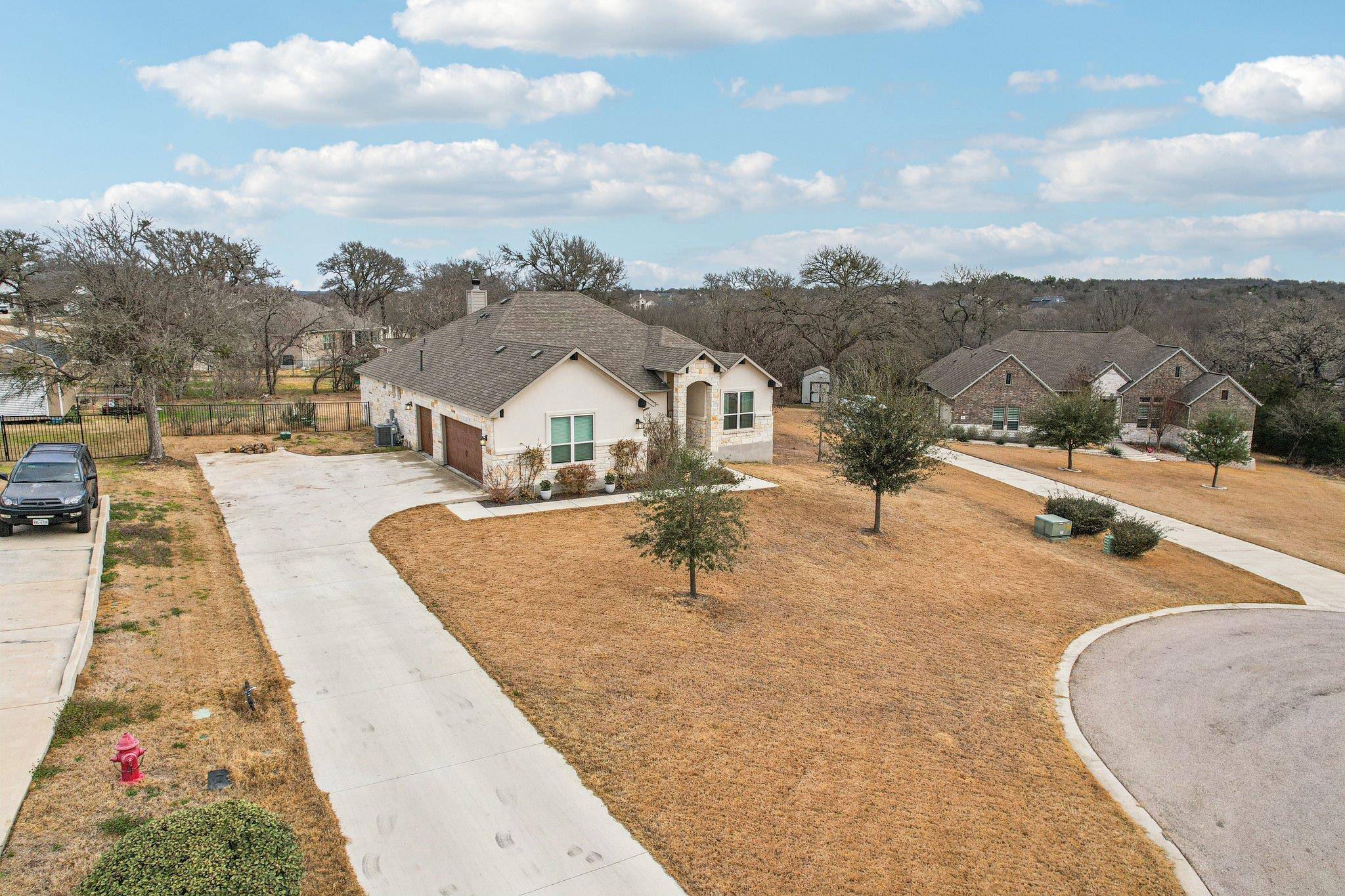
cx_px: 672
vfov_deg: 57.2
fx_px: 822
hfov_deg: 78.6
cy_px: 448
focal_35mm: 22
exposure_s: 1/1000
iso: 130
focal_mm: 8.4
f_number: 2.8
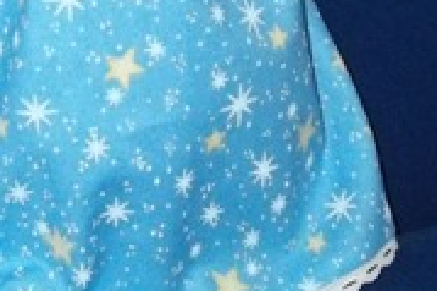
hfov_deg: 16.6
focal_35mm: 123
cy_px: -342
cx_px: 93
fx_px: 1492
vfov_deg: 10.1
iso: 250
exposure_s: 1/30
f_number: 3.3
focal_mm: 5.9
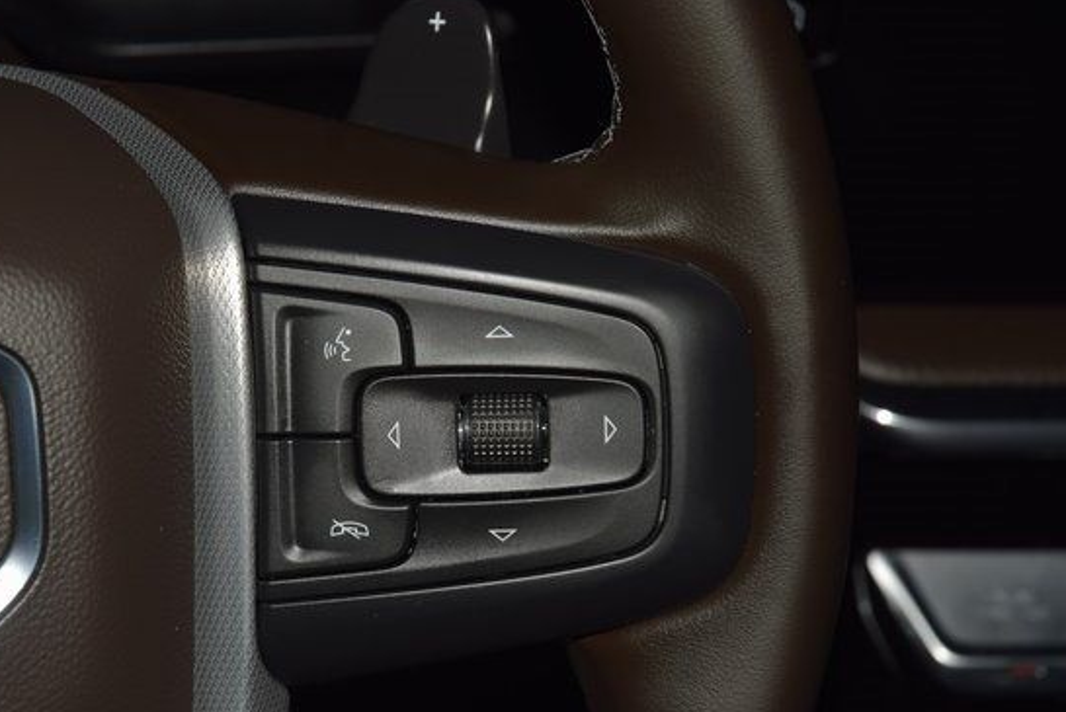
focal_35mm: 123
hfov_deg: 16.6
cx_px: 472
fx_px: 3645
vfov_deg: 11.2
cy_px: 317
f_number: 8
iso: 100
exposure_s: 1/125
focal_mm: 70
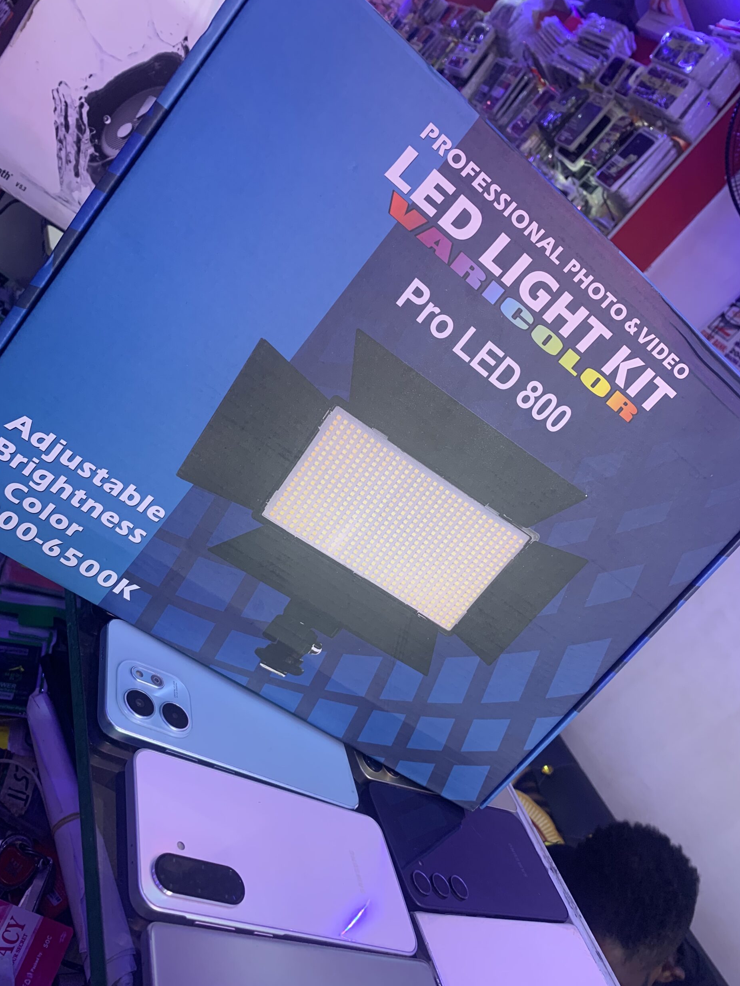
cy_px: 477
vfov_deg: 65.3
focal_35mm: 27
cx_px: 361
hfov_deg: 51.4
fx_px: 770
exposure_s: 1/50
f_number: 1.8
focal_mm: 4.25
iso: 100
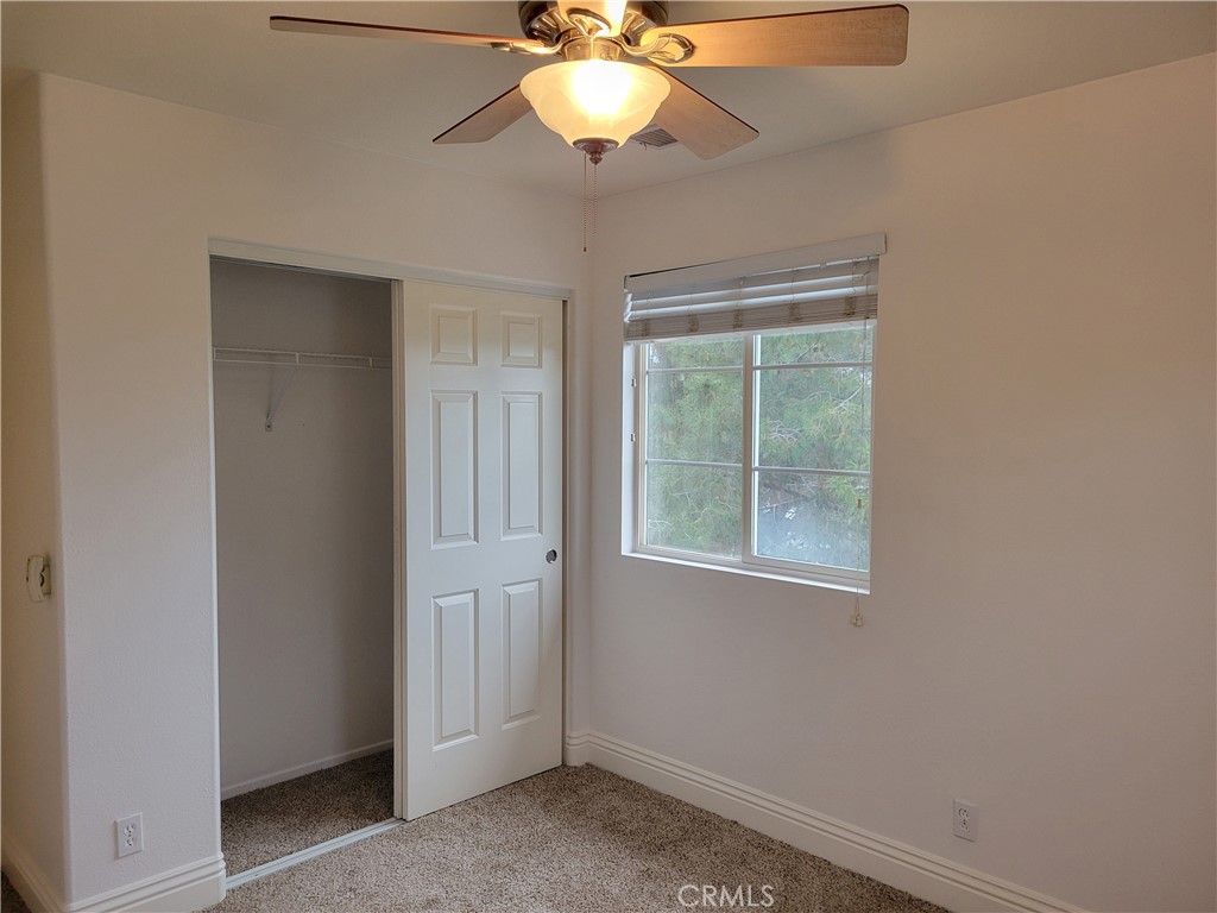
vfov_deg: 53.1
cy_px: 456
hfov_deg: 67.3
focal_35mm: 26
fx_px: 914
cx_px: 608
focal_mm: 5.4
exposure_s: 1/120
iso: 250
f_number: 1.8
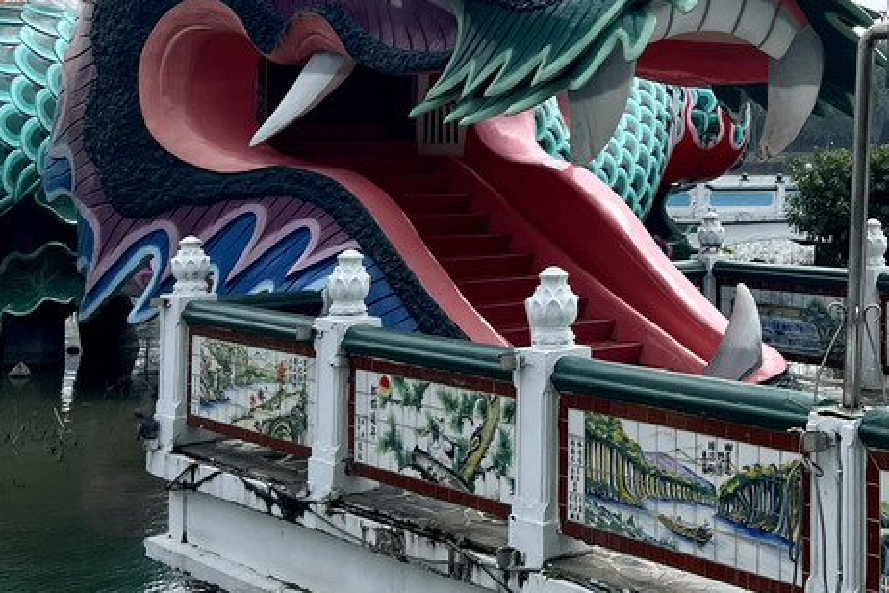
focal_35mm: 59
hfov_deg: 32.2
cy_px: 44
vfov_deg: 22.4
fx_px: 1457
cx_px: 812
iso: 50
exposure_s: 1/11364
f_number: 1.5
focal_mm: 5.7
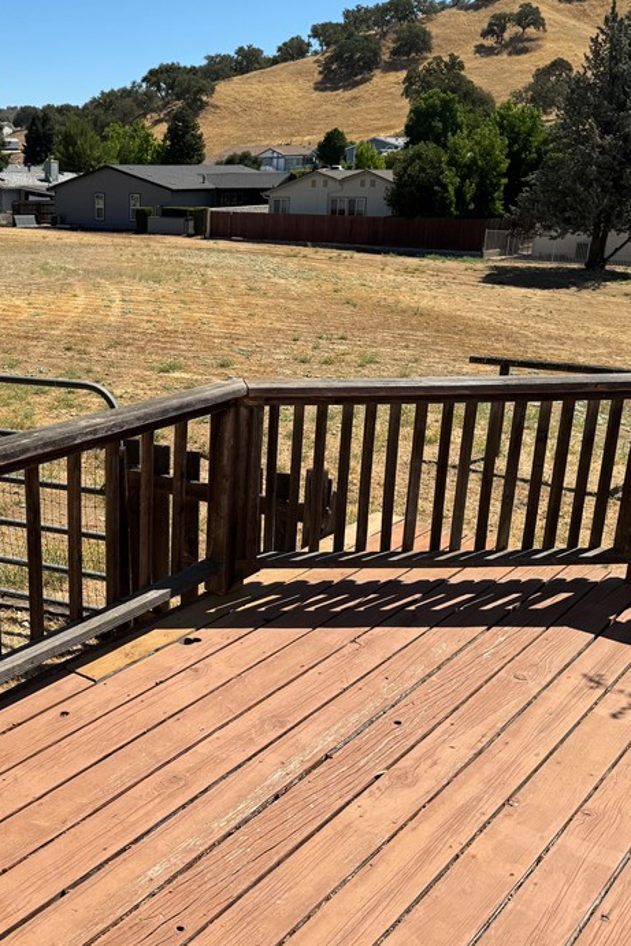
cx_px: 116
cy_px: 479
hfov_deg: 34.7
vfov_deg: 51.9
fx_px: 972
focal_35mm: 37
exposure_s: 1/4950
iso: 80
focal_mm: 6.76
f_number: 1.78
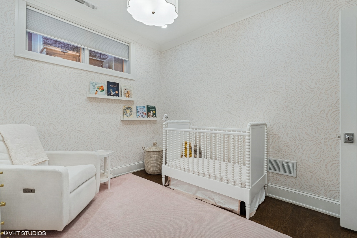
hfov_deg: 96.7
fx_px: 159
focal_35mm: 16
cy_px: 119
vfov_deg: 73.7
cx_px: 178
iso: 320
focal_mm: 16
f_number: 8
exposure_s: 1/25
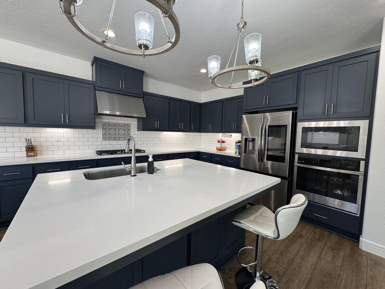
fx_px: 156
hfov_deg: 102.1
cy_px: 144
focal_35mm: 14
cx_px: 192
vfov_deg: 85.7
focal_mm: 2.22
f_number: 2.2
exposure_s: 1/120
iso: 125
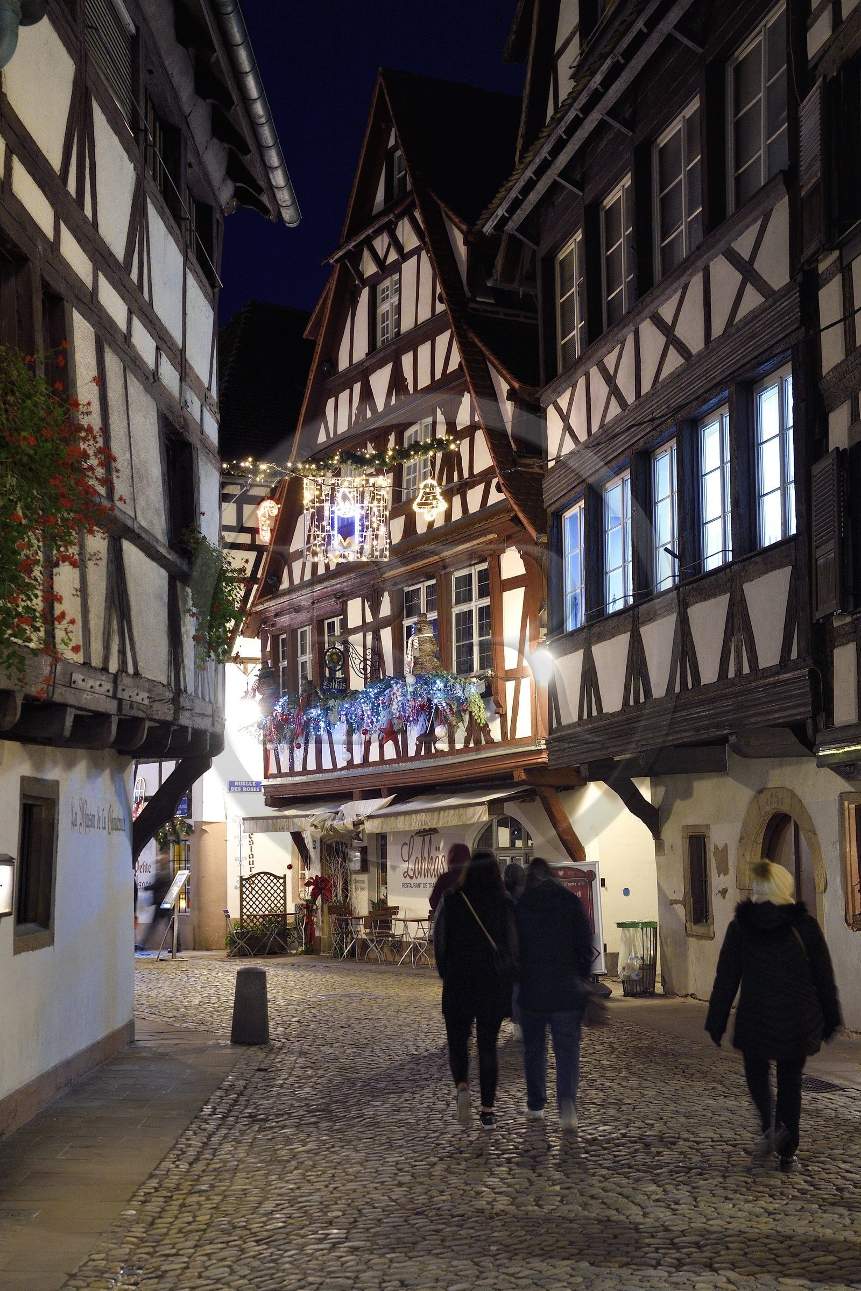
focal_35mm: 46
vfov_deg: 42.7
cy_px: 646
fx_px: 1650
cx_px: 430
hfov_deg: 29.2
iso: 1600
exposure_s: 1/6
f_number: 6.3
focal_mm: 46
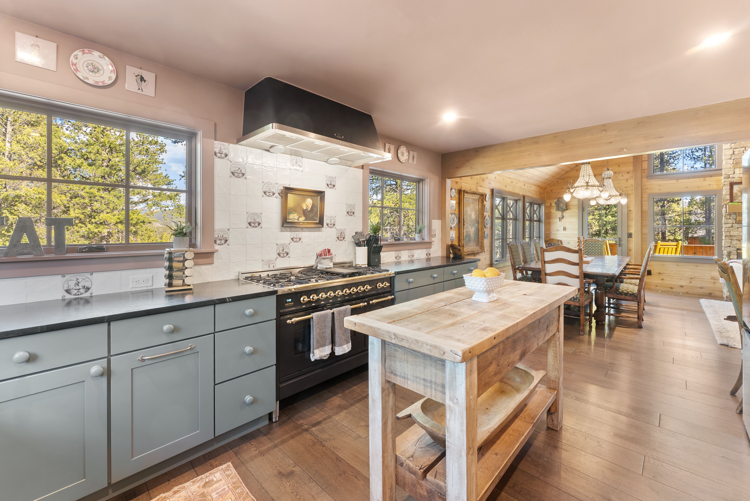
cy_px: 250
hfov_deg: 104.2
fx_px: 292
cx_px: 375
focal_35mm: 14
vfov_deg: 81.3
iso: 250
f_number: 7.1
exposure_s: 1/4
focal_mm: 14
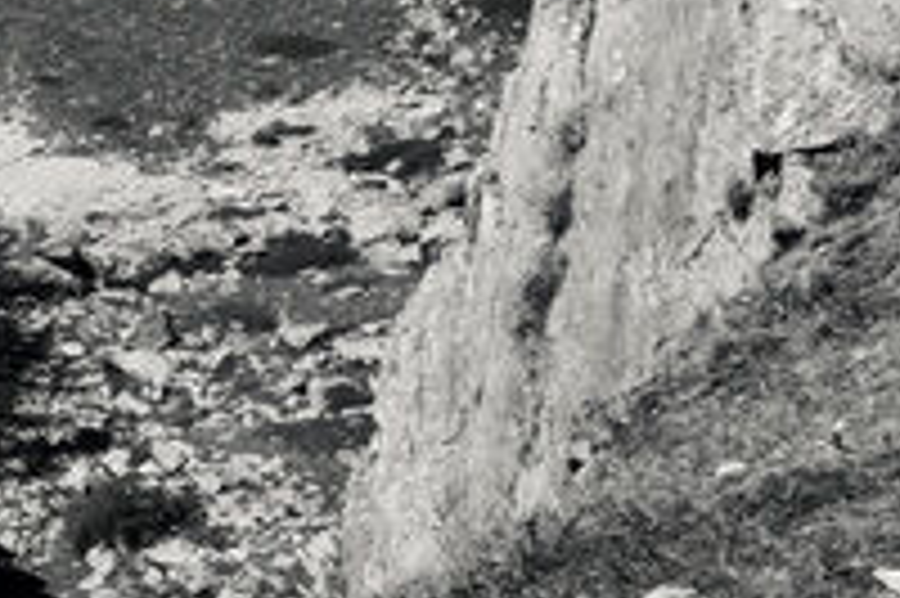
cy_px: 189
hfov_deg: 13.2
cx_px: -1112
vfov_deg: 10.9
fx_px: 3122
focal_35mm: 125
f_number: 5.6
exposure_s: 1/2000
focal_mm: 15
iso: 200
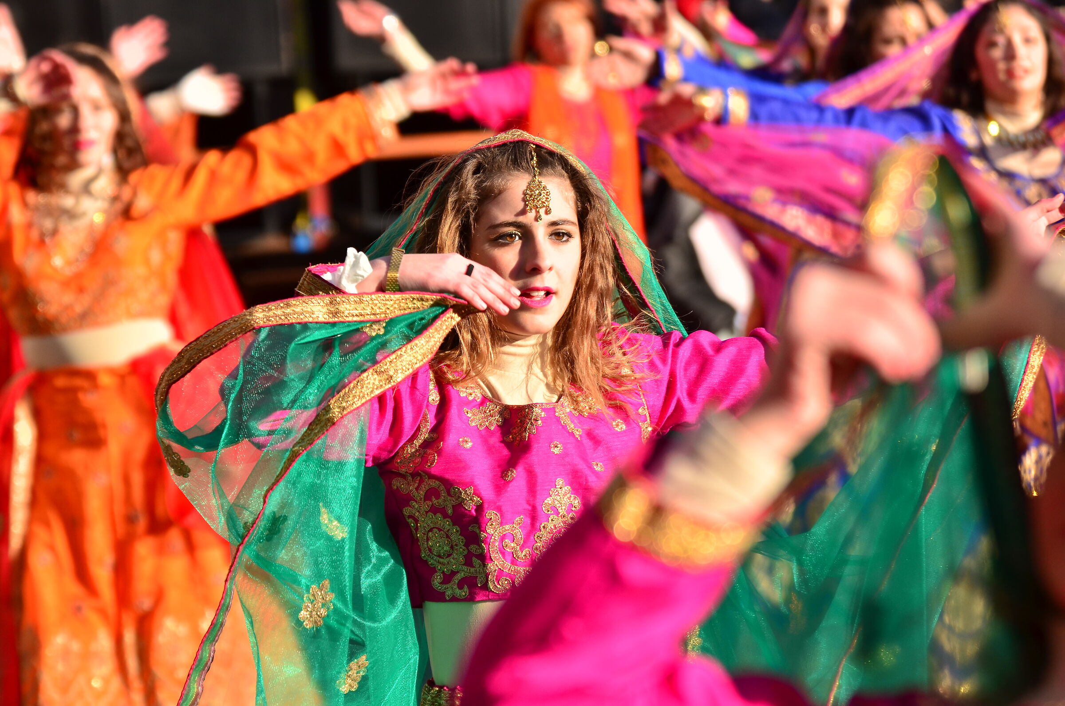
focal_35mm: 210
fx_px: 6200
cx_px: 532
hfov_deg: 9.8
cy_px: 353
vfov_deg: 6.5
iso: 200
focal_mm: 140
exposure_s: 1/1000
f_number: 5
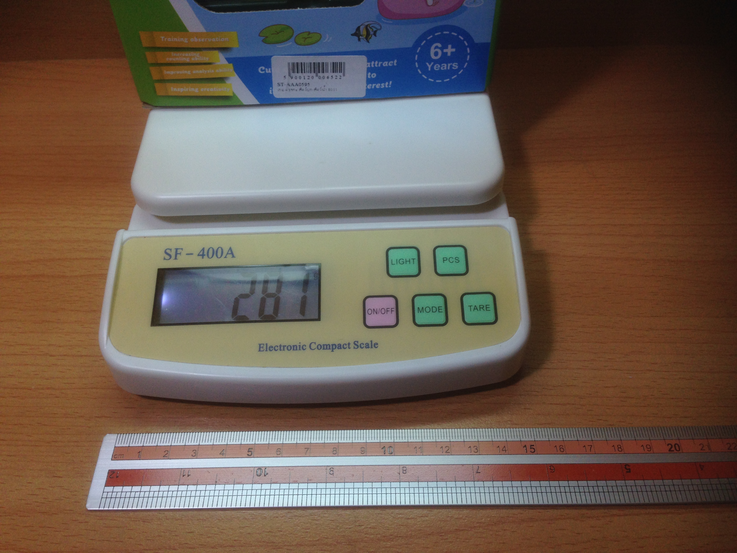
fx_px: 703
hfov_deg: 55.4
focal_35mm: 33
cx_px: 368
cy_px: 276
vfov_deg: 42.9
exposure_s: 1/120
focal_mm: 4.12
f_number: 2.4
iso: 80
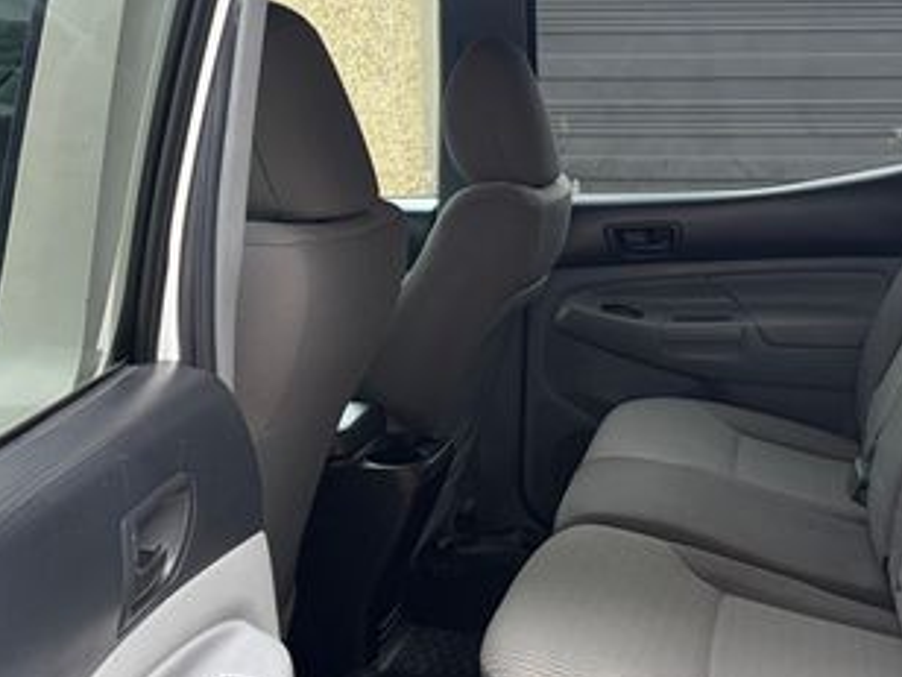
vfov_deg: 27.0
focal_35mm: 54
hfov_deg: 35.1
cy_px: 416
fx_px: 1407
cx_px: 621
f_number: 1.6
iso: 50
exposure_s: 1/187
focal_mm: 5.96
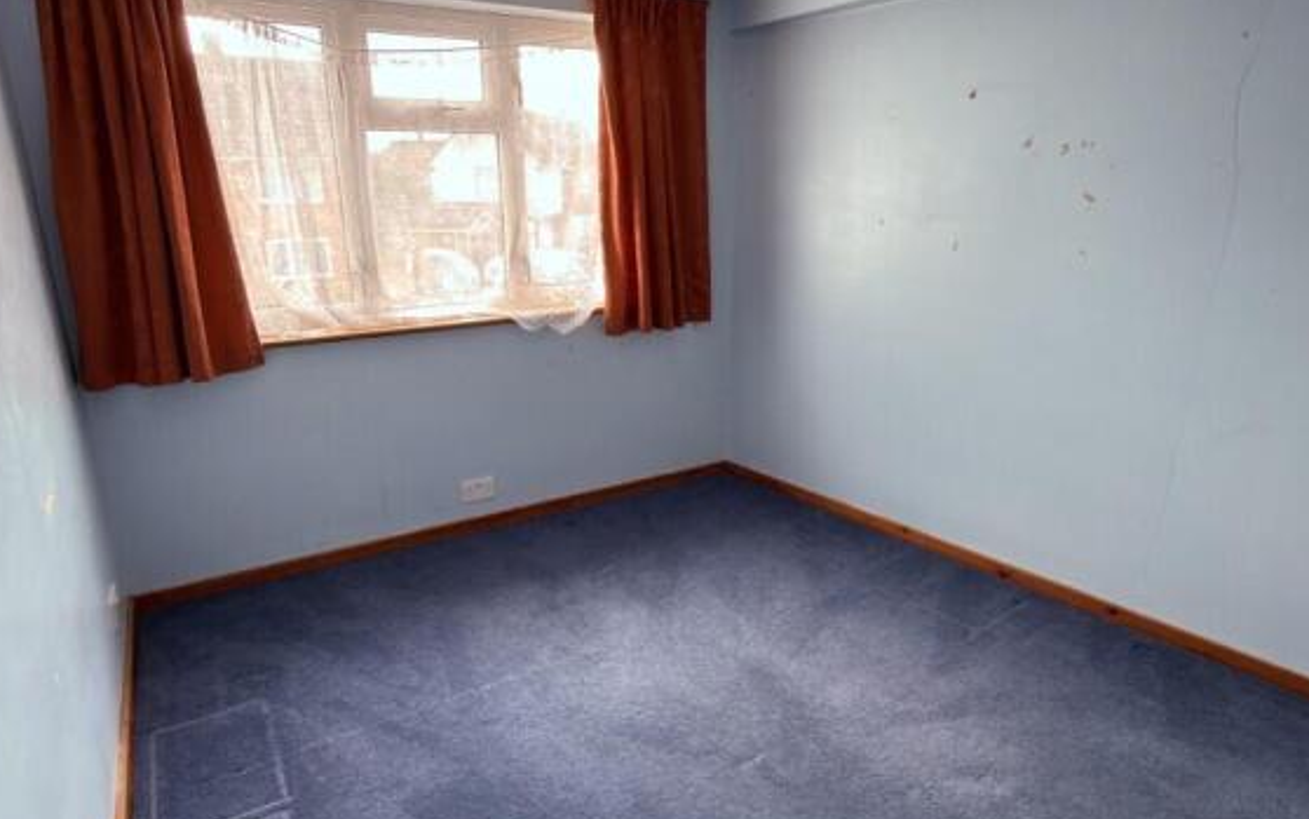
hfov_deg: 82.3
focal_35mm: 21
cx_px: 647
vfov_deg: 57.3
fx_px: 749
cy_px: 426
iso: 64
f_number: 2.2
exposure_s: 1/72
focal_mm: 2.22
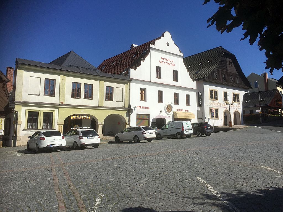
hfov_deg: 61.7
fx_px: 237
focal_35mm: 29
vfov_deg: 48.2
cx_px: 142
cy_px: 106
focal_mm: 4.15
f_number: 2.2
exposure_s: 1/4950
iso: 32
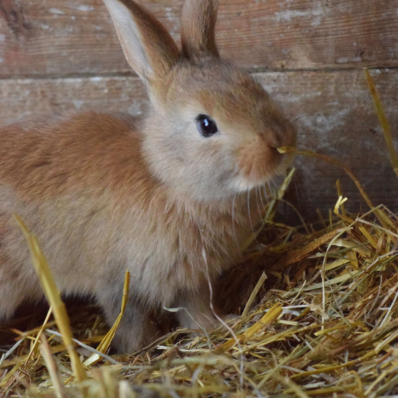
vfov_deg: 10.7
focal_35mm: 163
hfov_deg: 10.7
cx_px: 199
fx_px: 2116
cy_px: 108
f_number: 5.6
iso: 12800
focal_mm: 85
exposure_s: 1/640
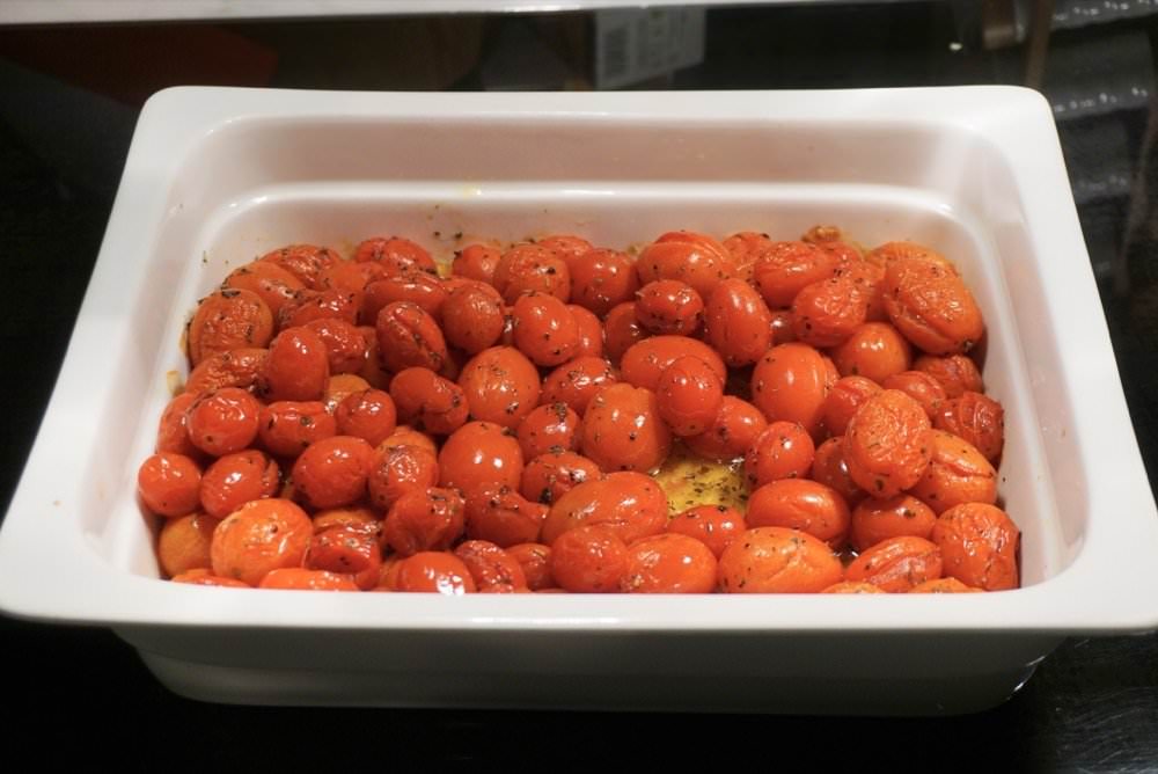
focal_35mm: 60
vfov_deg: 22.7
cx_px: 579
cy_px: 387
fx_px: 1931
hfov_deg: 33.4
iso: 500
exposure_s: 1/160
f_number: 5.6
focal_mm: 40
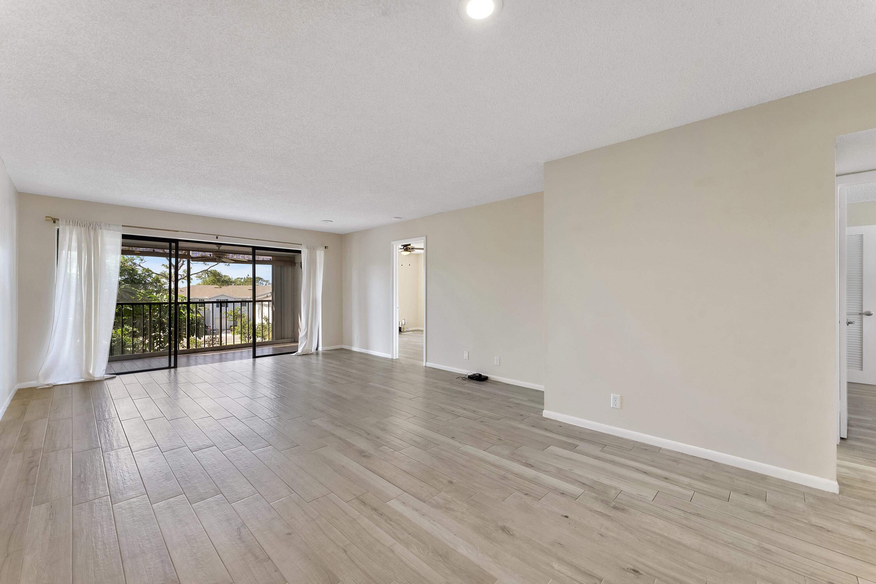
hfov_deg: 104.3
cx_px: 438
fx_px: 341
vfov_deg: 81.2
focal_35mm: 14
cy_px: 292
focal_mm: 14
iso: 500
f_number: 9
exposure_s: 1/25
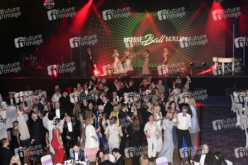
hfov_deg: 28.9
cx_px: 124
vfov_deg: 19.4
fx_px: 482
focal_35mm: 70
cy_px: 82
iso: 1600
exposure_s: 1/160
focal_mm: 70
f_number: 5.6
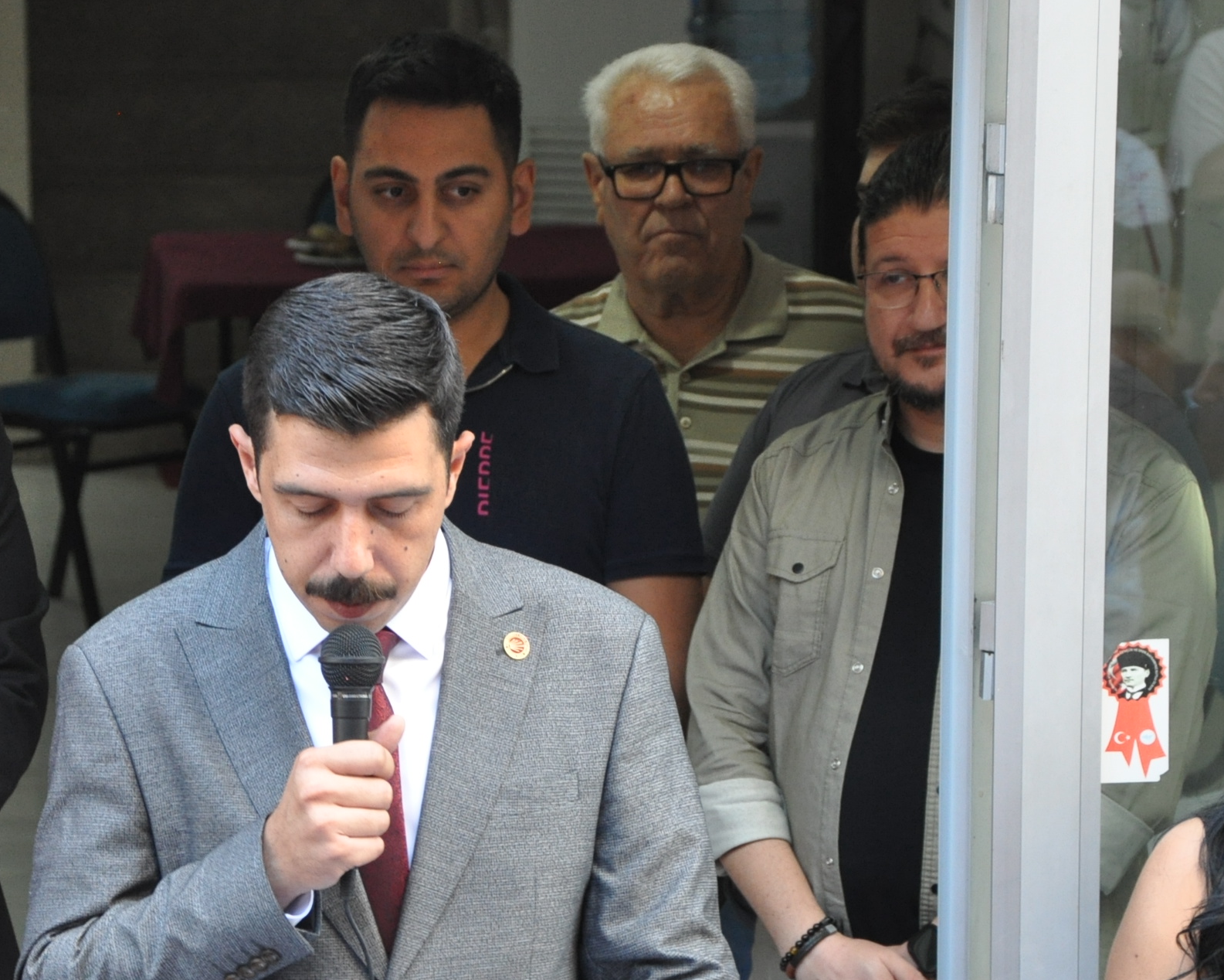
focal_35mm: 214
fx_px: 7751
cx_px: 277
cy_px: 794
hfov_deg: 9.0
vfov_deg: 7.2
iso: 800
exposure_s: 1/60
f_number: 5.3
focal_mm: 75
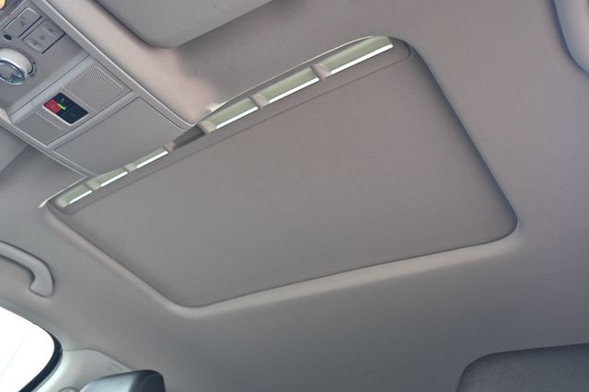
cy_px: 196
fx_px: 515
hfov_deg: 59.5
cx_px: 294
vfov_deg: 41.7
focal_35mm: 32
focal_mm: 21
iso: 400
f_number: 4
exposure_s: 1/200
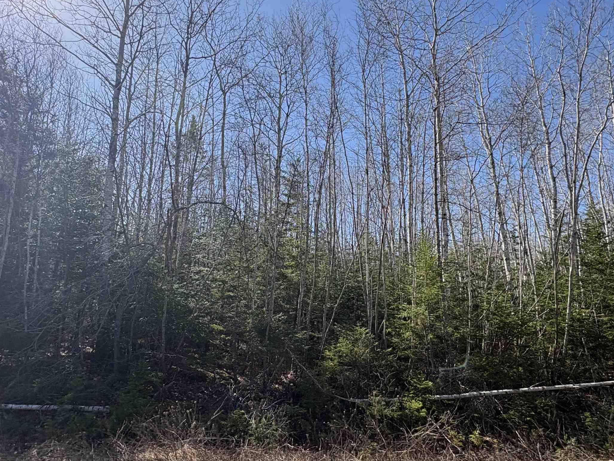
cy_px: 223
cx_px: 311
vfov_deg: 63.4
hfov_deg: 79.0
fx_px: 372
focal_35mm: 21
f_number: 2.2
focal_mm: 2.22
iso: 40
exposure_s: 1/889
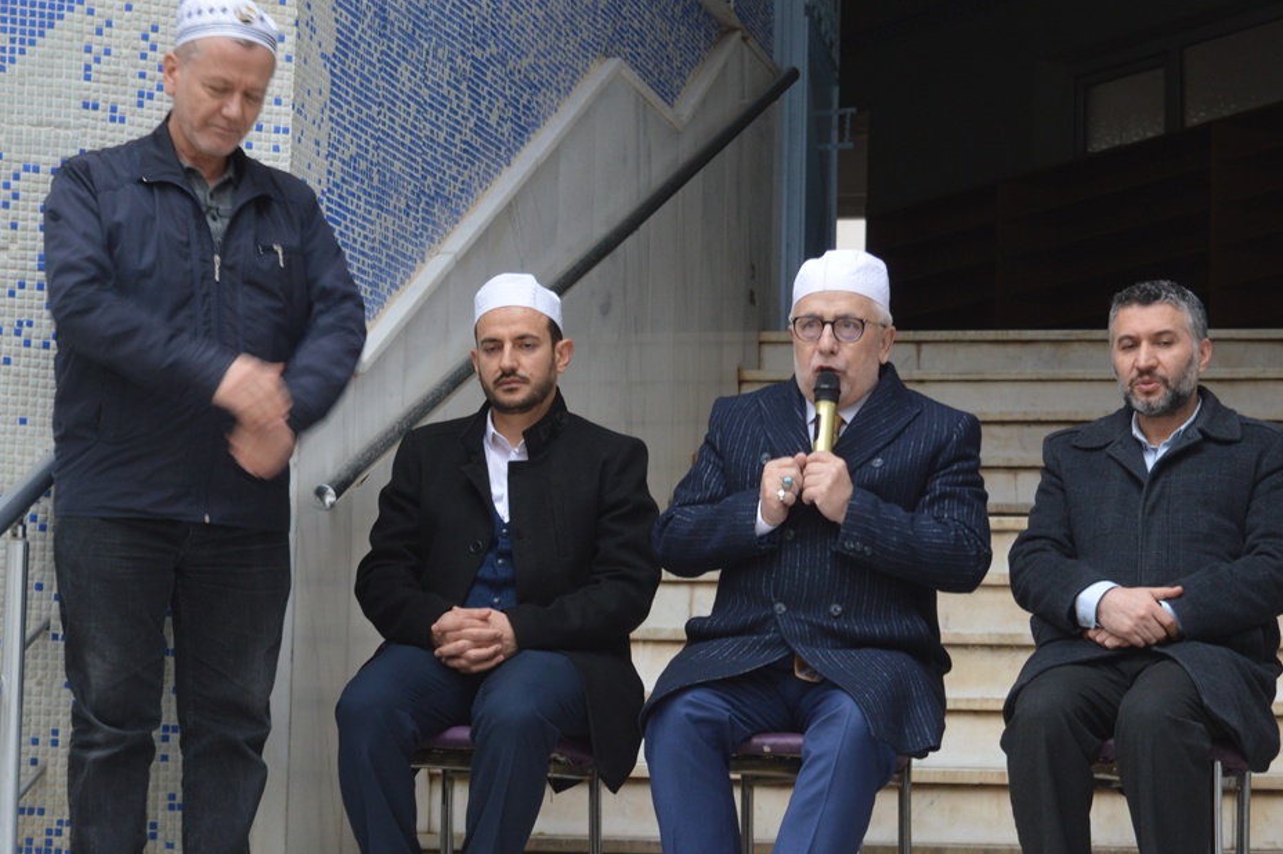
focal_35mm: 106
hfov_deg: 19.3
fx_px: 3776
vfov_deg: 12.9
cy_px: 514
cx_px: 723
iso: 400
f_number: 5.3
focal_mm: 48
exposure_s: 1/30
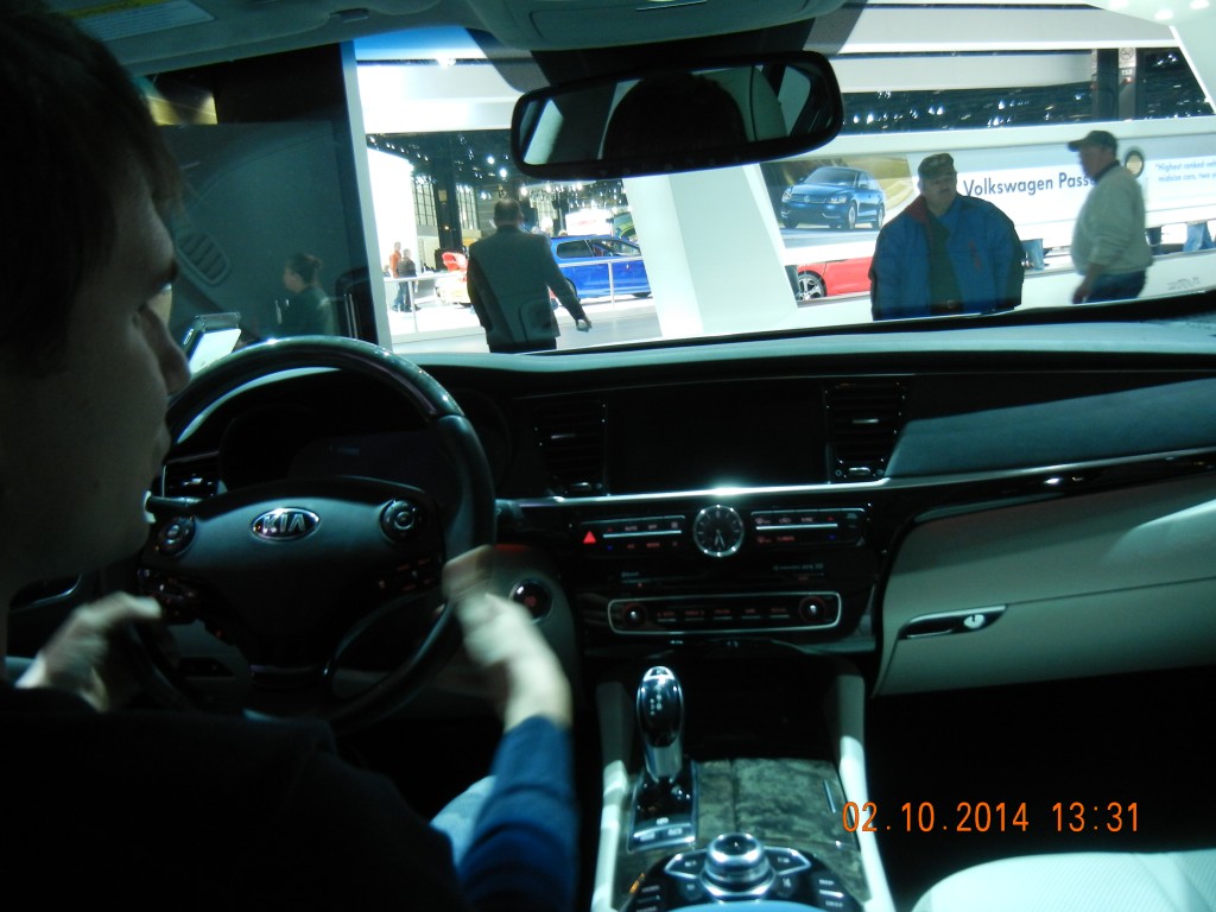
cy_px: 456
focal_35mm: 30
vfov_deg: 46.8
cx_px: 608
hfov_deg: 60.0
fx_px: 1054
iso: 400
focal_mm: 5.4
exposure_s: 1/32
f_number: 3.5
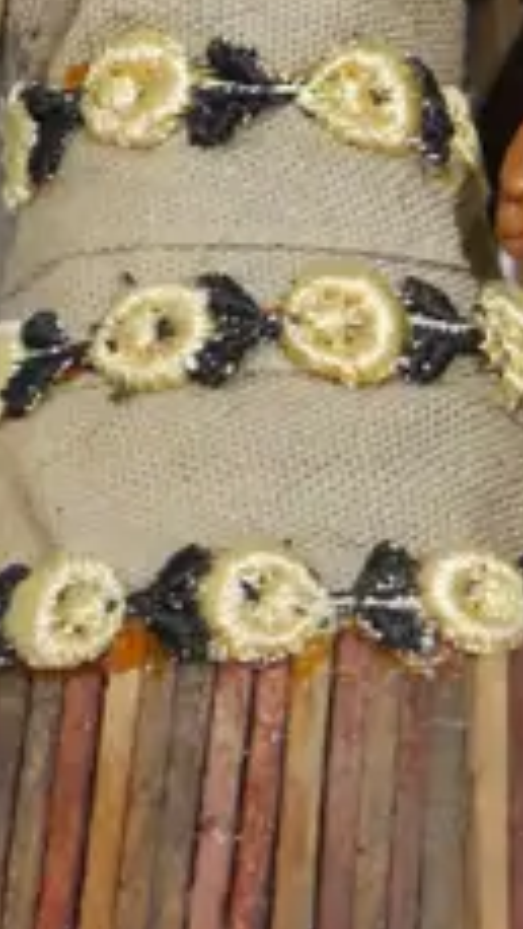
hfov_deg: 4.9
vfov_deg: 8.8
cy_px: 325
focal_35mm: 244
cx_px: 845
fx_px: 6009
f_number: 5.3
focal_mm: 25
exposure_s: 1/60
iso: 640
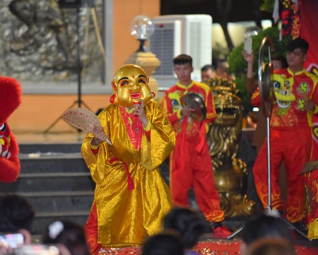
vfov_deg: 6.8
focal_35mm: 227
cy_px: 127
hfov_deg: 8.5
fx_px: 2137
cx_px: 152
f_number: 2.8
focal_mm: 200
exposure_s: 1/200
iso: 2000
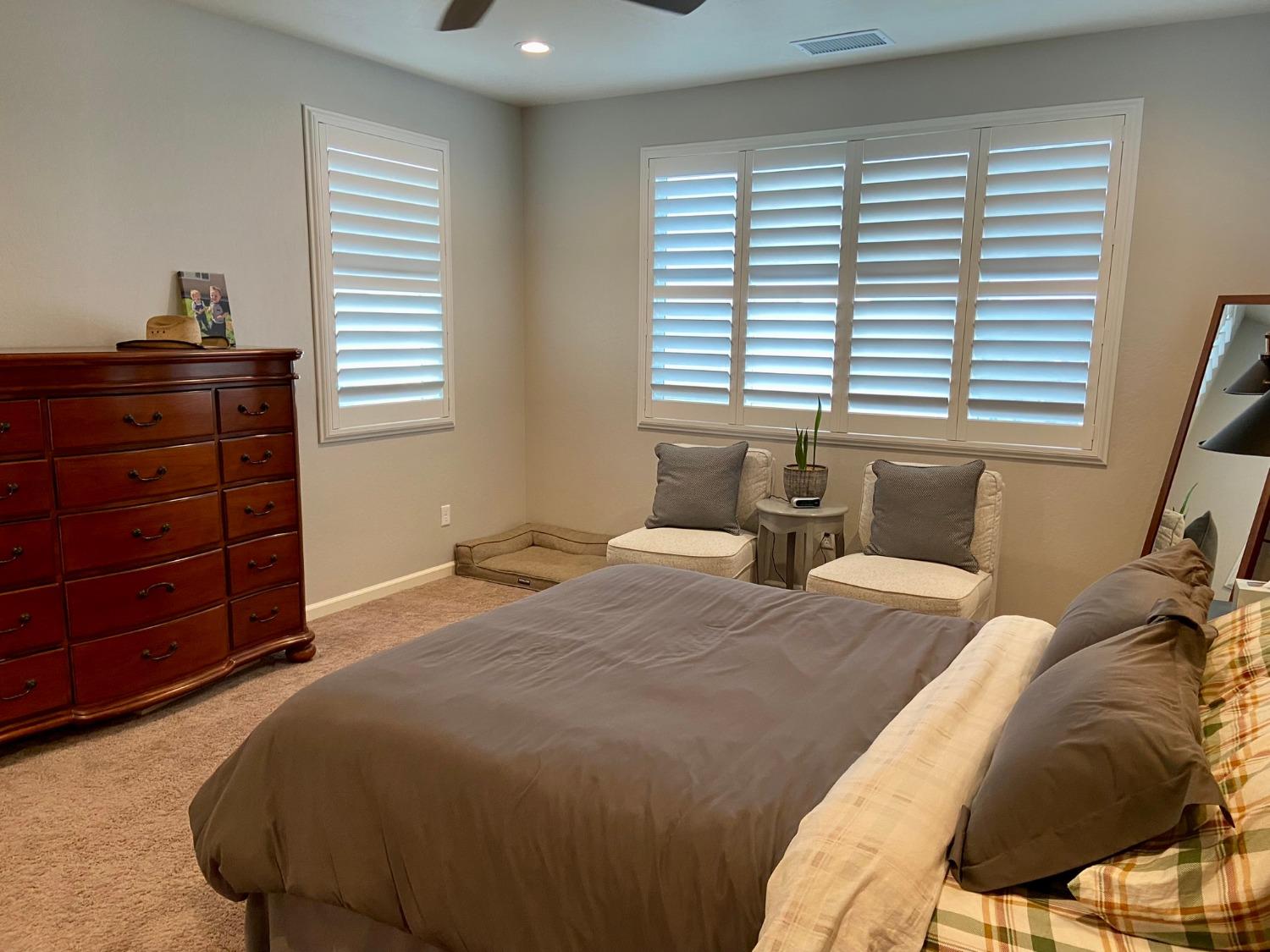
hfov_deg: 67.3
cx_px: 635
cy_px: 476
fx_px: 954
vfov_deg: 53.1
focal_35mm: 26
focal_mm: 4.25
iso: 125
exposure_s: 1/60
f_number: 1.8
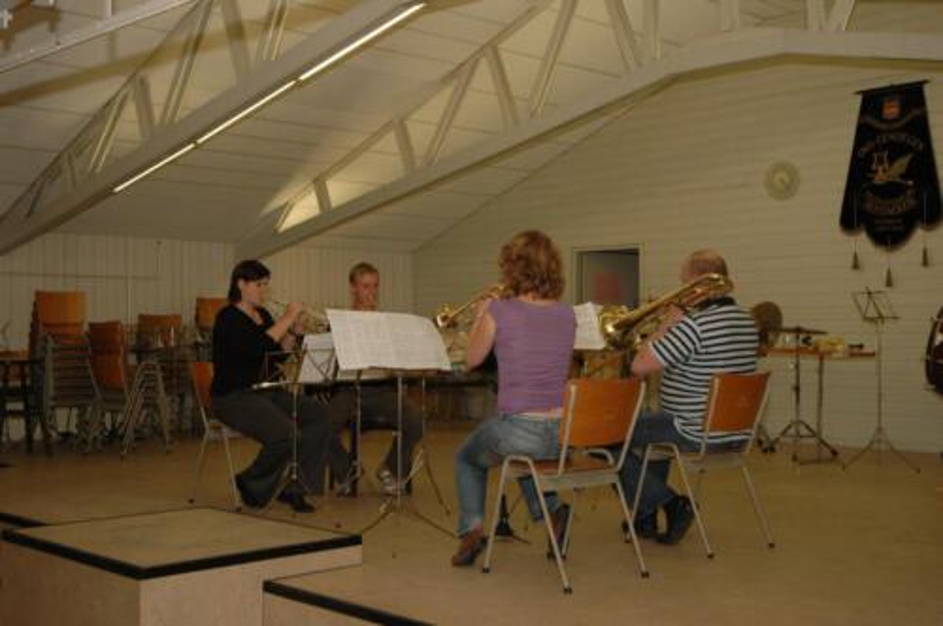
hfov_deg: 42.4
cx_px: 472
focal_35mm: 46
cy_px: 313
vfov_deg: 28.9
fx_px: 1216
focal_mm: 31
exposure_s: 1/80
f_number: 6.3
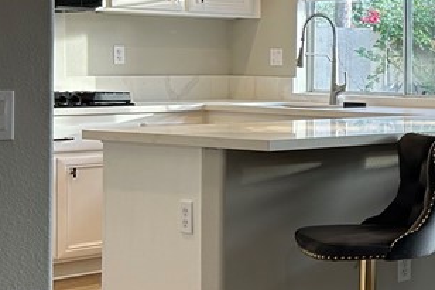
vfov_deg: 15.1
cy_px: 79
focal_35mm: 90
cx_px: 685
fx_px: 1087
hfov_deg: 19.3
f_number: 1.5
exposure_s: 1/120
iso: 80
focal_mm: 5.7
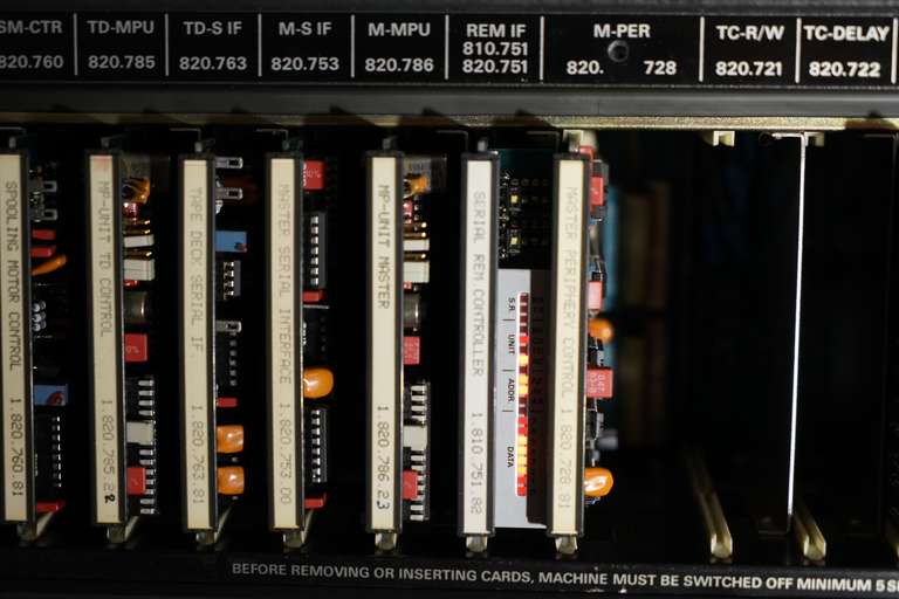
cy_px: 300
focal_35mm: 70
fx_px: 1748
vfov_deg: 19.5
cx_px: 450
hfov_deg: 28.8
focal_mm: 70
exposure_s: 1/80
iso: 1250
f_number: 4
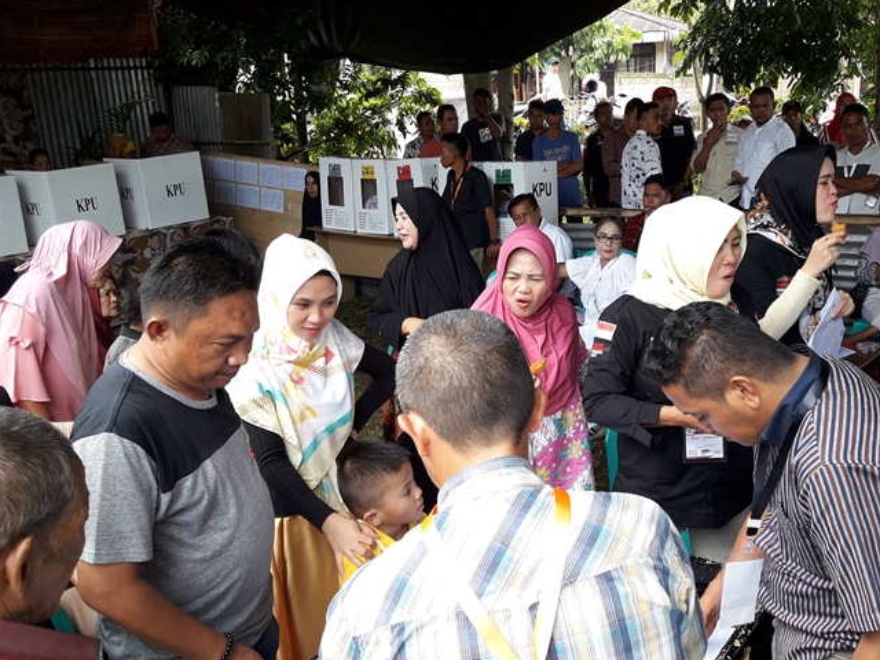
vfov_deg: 40.7
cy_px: 363
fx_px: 890
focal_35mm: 35
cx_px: 499
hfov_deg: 52.5
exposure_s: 1/121
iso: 40
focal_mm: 3.7
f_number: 1.9
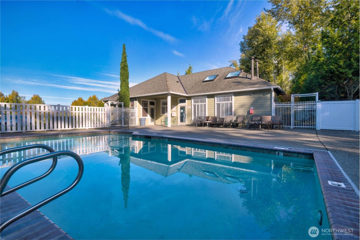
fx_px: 160
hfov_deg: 96.7
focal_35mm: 16
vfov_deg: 73.7
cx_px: 180
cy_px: 120
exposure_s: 1/320
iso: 1000
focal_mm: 16
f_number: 22
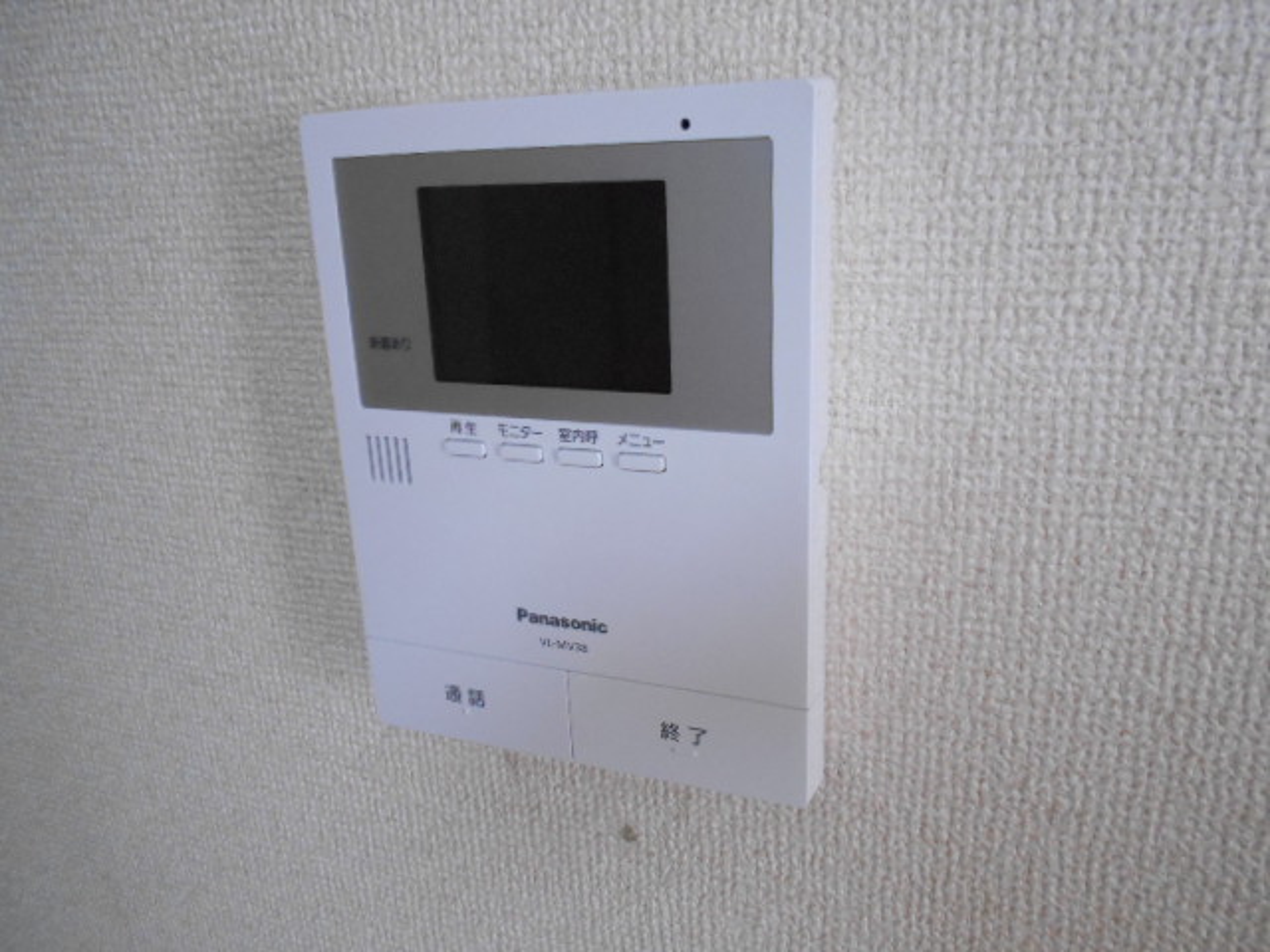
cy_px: 476
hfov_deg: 67.3
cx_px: 635
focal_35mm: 26
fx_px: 954
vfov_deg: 53.1
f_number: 3.2
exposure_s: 1/80
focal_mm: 4.6
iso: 800
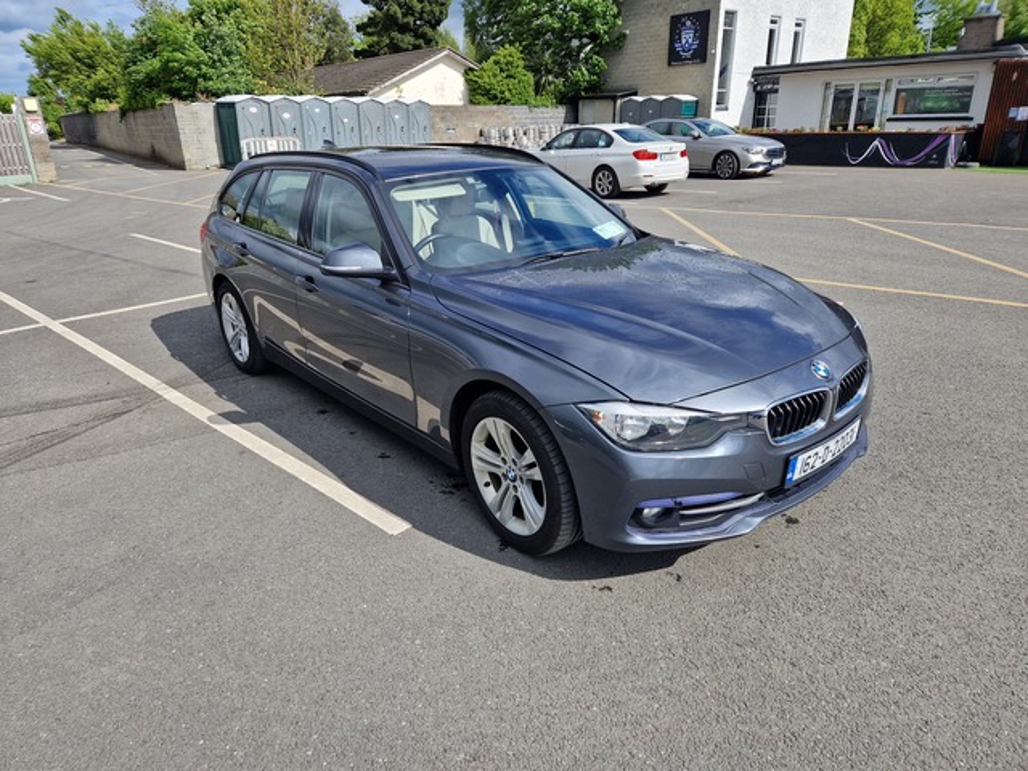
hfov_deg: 73.9
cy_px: 386
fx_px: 683
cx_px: 514
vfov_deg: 58.9
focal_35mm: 23
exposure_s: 1/1492
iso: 50
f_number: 1.8
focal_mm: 5.4
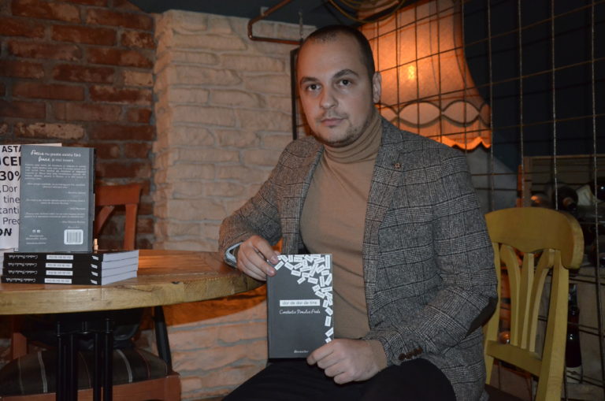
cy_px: 200
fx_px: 705
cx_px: 302
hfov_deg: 46.5
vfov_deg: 31.8
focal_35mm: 42
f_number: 4
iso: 3200
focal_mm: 28
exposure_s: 1/60
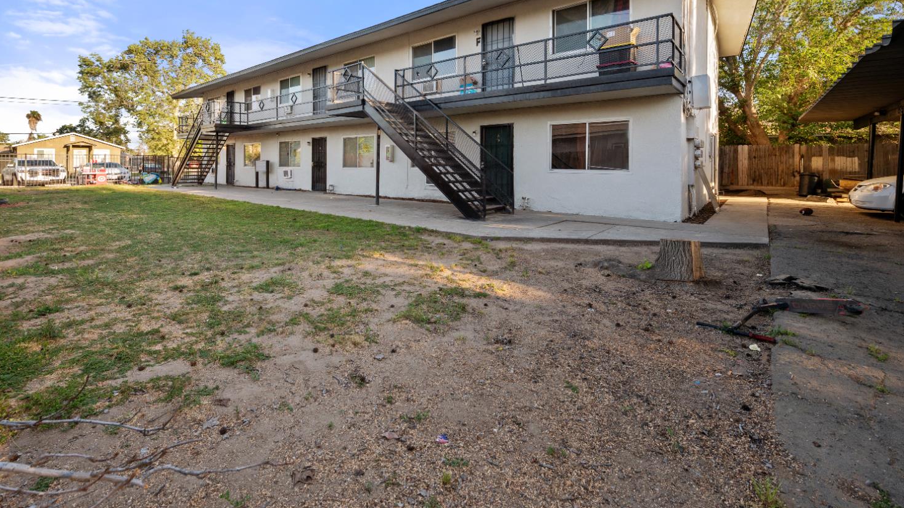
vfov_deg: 70.1
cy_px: 214
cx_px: 442
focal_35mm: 15
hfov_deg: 103.0
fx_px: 359
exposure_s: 1/100
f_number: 9
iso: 250
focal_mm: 14
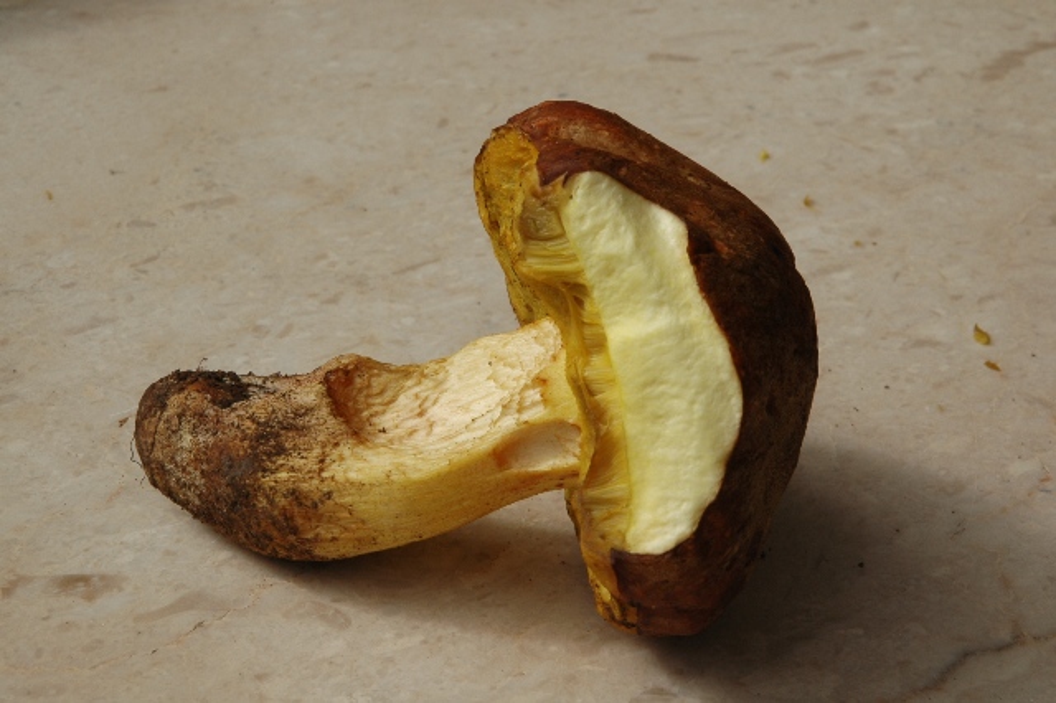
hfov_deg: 19.5
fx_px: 3078
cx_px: 528
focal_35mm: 105
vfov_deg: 13.0
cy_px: 352
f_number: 18
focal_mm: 70
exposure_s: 1/100
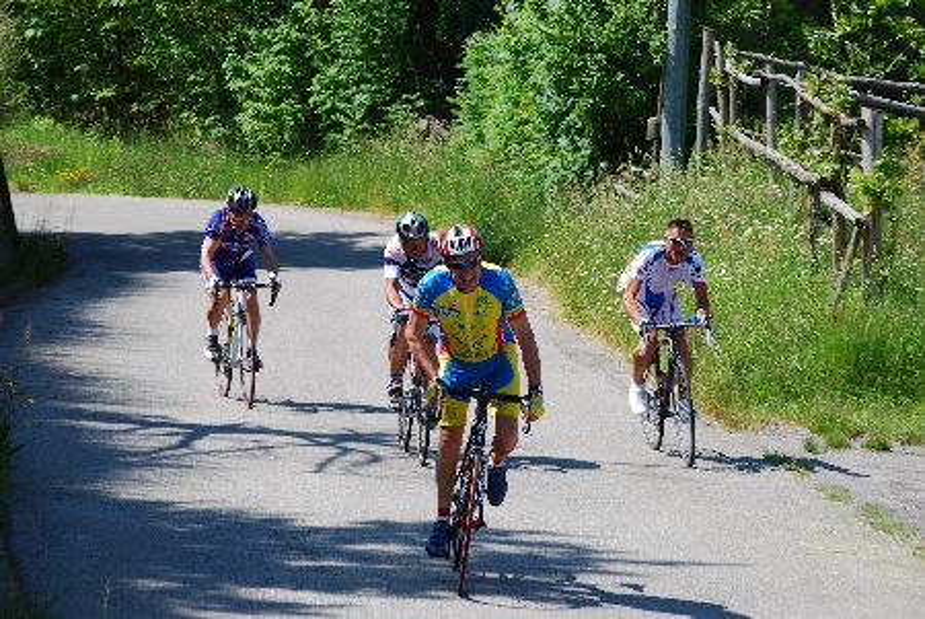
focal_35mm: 165
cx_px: 462
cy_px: 310
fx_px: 4244
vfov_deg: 8.3
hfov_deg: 12.4
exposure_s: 1/125
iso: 100
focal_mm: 110
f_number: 9
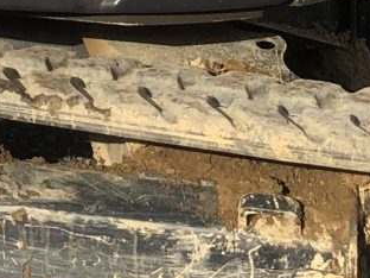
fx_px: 1967
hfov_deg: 10.1
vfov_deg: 7.4
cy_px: -473
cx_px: -328
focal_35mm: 184
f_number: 1.8
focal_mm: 4
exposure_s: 1/1473
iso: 20
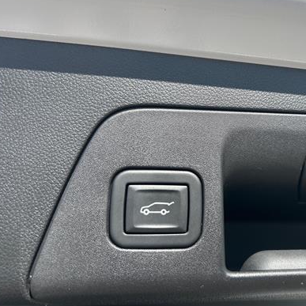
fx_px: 380
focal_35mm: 38
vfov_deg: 43.7
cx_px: 217
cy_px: 128
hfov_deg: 42.9
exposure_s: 1/1698
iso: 50
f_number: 1.5
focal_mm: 5.7
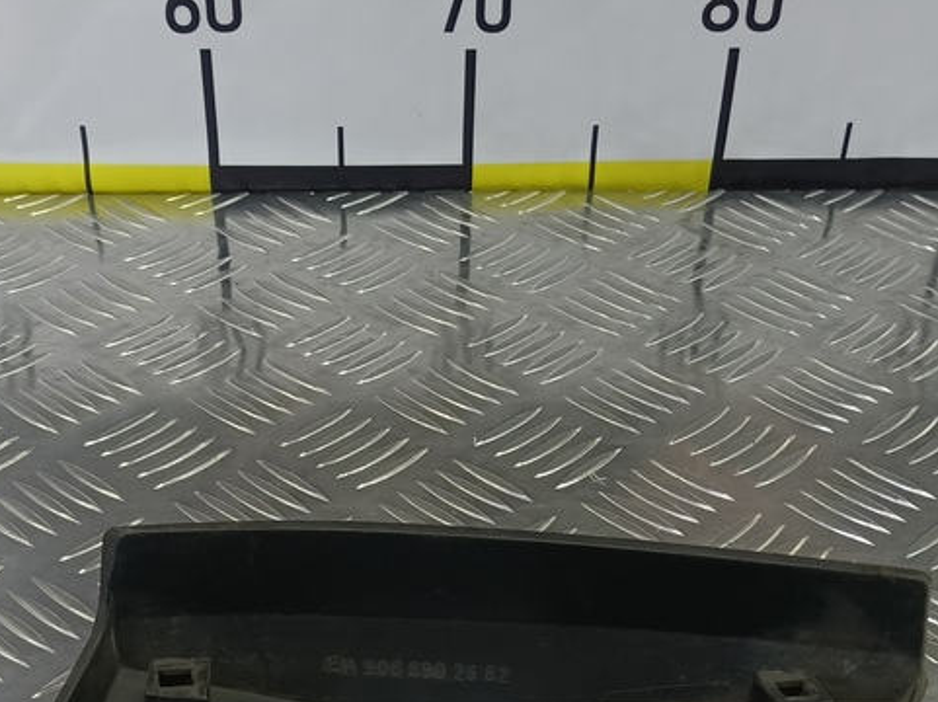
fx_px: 1327
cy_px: 710
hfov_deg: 38.9
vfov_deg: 27.8
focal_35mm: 49
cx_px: 410
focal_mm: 4.11
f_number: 1.6
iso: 91
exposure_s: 1/50
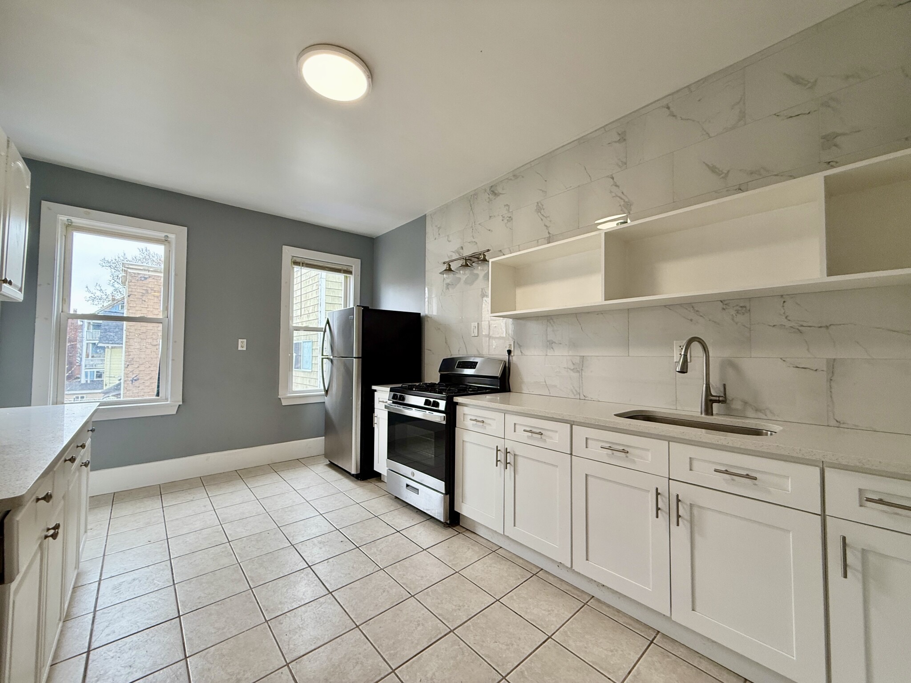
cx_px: 456
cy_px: 342
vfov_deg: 85.7
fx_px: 368
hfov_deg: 102.1
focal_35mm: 14
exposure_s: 1/120
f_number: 2.2
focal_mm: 2.22
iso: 160
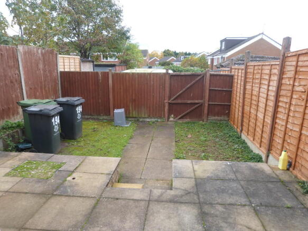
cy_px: 116
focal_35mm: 25
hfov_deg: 69.4
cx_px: 154
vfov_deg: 54.9
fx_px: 222
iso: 100
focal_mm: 4.5
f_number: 2.8
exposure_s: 1/125
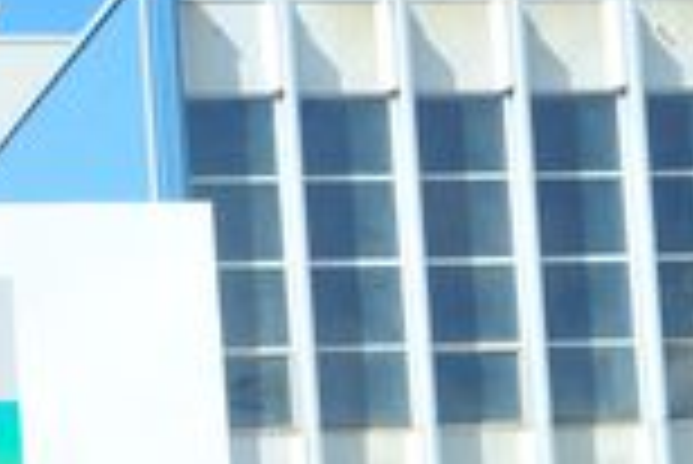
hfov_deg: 10.5
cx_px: -274
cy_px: 892
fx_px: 3680
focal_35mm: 191
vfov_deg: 7.0
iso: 800
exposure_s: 1/250
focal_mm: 46
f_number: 14
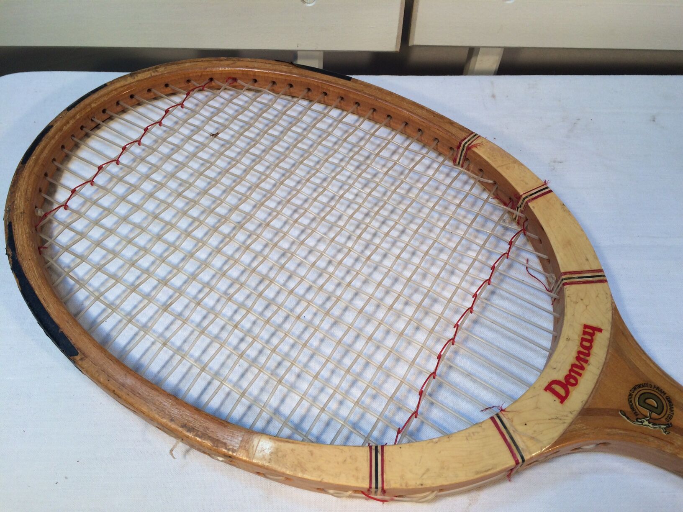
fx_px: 572
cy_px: 256
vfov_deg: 48.2
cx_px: 342
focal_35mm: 29
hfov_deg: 61.7
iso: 50
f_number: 2.2
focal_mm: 4.15
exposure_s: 1/100
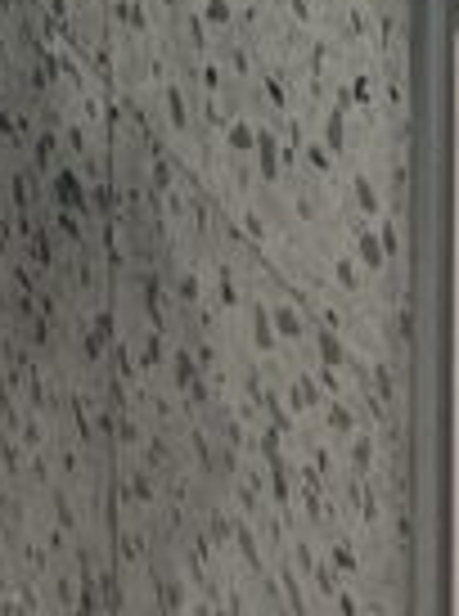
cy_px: -1147
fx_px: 1865
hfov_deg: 13.2
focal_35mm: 105
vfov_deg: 11.8
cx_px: 693
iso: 100
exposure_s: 1/100
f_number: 2.2
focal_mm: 2.22
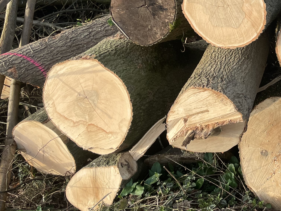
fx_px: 560
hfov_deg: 24.8
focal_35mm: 69
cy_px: 37
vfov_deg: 21.0
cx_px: 356
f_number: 1.6
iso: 32
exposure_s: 1/572
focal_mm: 4.2
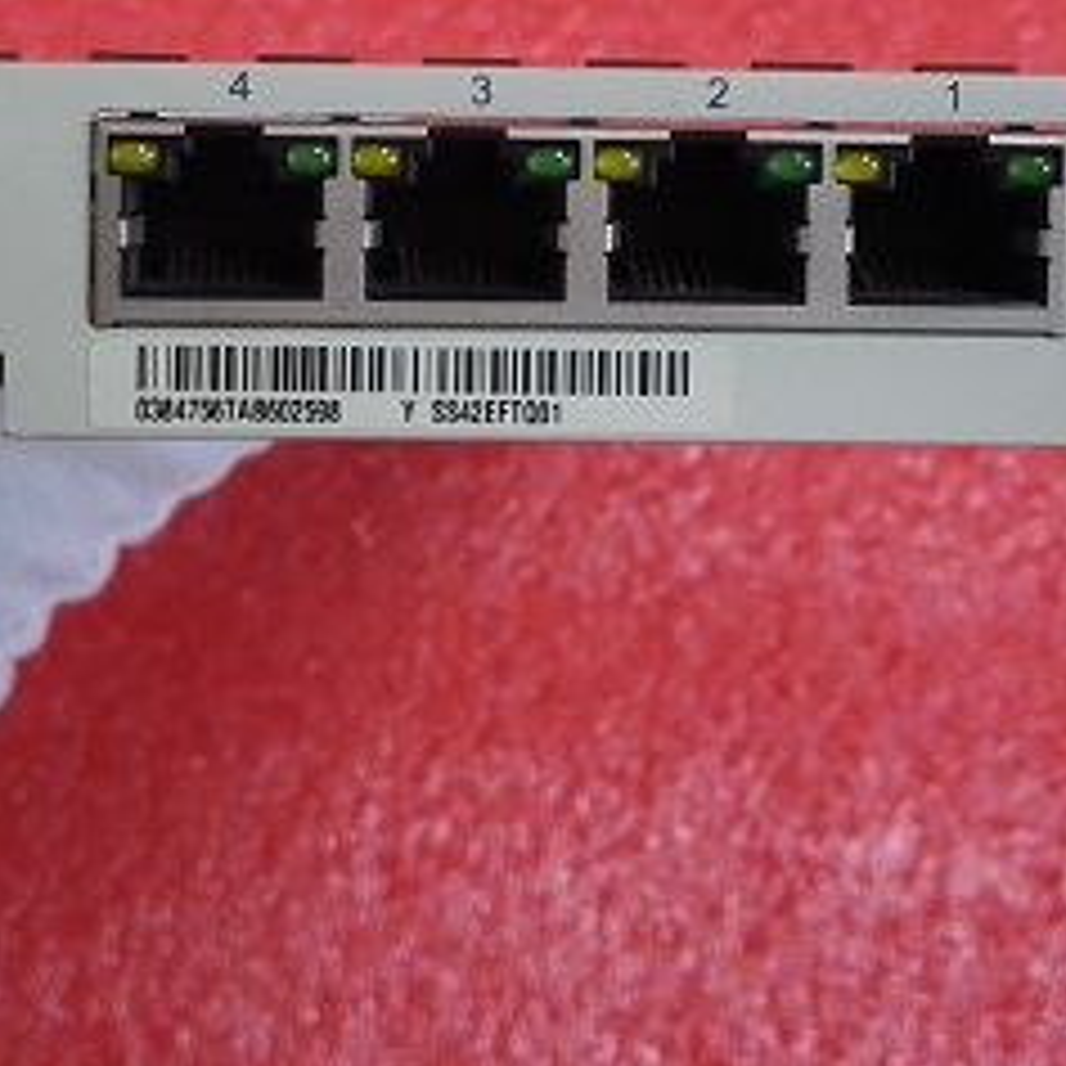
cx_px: 405
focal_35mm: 65
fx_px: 2265
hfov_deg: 26.4
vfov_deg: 25.8
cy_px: 144
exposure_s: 1/30
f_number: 2
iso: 320
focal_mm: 3.8
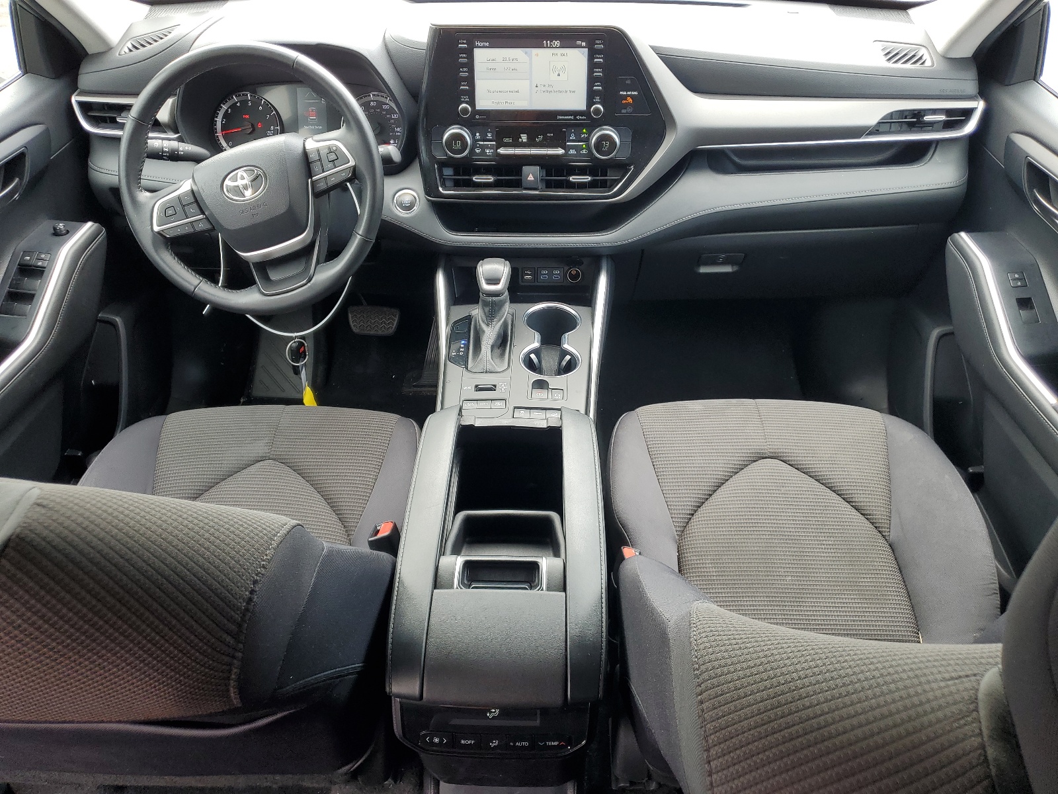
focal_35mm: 26
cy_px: 397
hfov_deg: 67.3
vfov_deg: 53.1
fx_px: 795
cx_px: 529
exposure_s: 1/128
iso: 50
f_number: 1.5
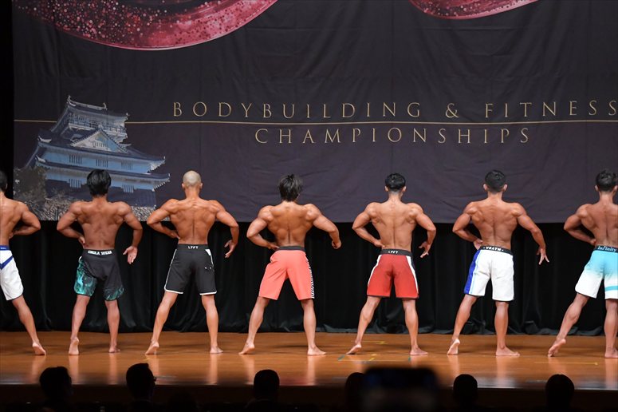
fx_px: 2574
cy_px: 206
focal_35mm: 150
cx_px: 309
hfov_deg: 13.7
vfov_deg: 9.1
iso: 5000
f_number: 5.6
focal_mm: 100
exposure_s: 1/400
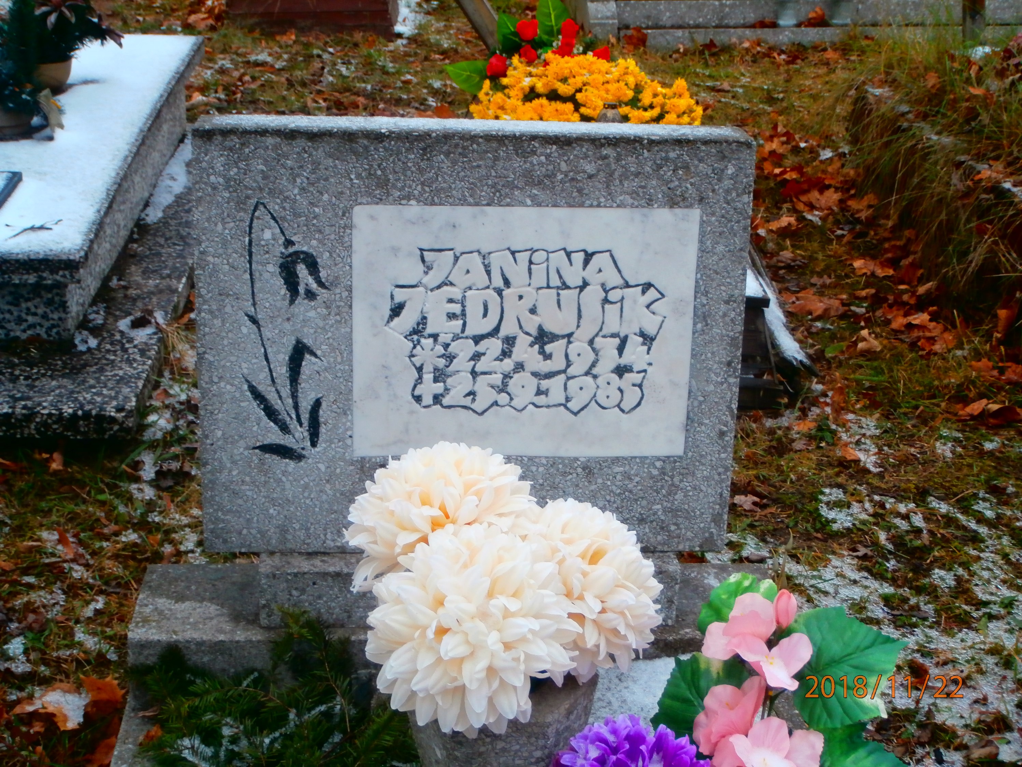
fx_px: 1683
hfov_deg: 33.8
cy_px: 384
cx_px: 511
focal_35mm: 57
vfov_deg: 25.7
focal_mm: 10.11
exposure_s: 1/80
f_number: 4.5
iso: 125
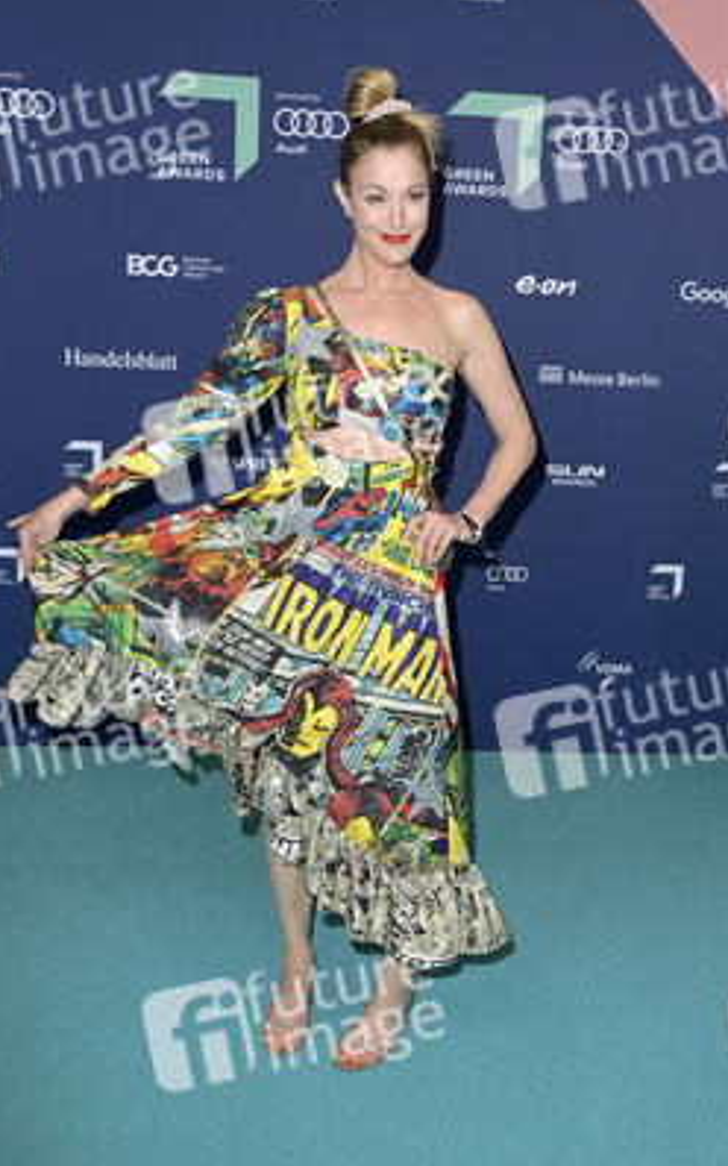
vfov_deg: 50.4
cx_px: 379
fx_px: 1238
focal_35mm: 39
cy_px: 582
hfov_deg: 32.8
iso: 640
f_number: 6.3
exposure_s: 1/250
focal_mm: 38
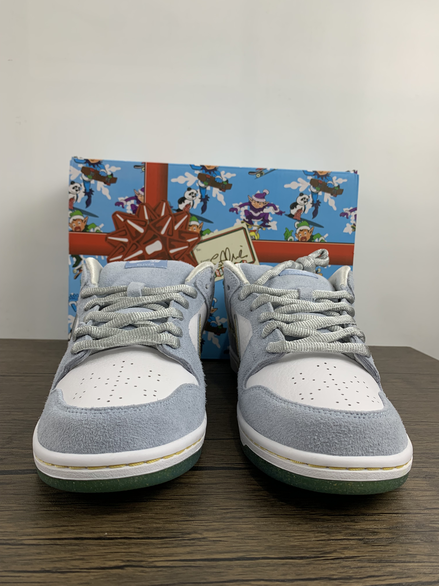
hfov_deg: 53.1
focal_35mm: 26
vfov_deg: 67.3
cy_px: 293
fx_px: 440
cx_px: 220
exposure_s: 1/121
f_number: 1.8
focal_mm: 4.25
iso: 50
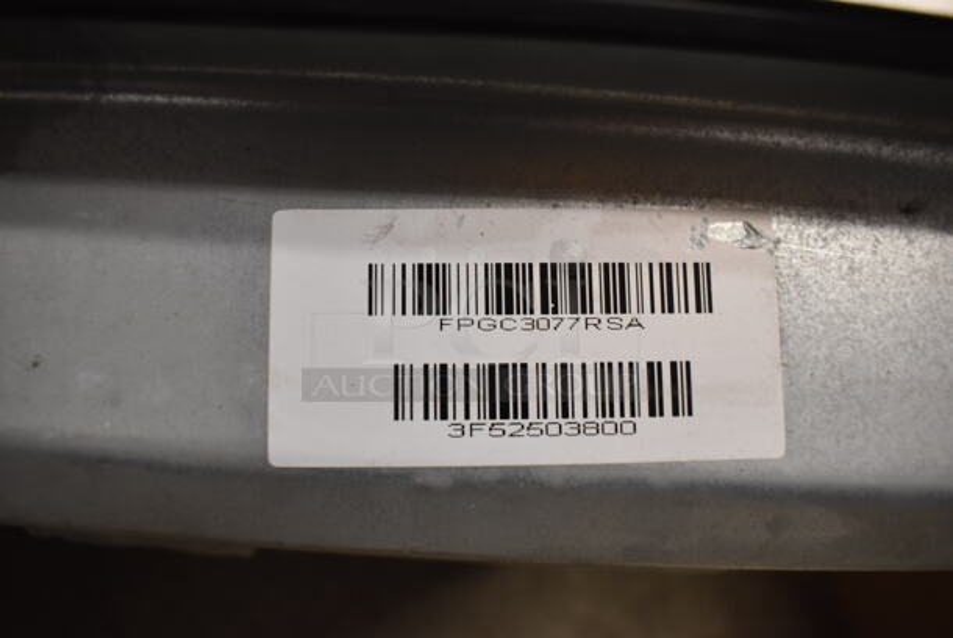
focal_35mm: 27
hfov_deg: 67.3
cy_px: 319
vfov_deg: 48.0
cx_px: 476
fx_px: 715
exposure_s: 1/60
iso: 800
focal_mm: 18
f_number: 5
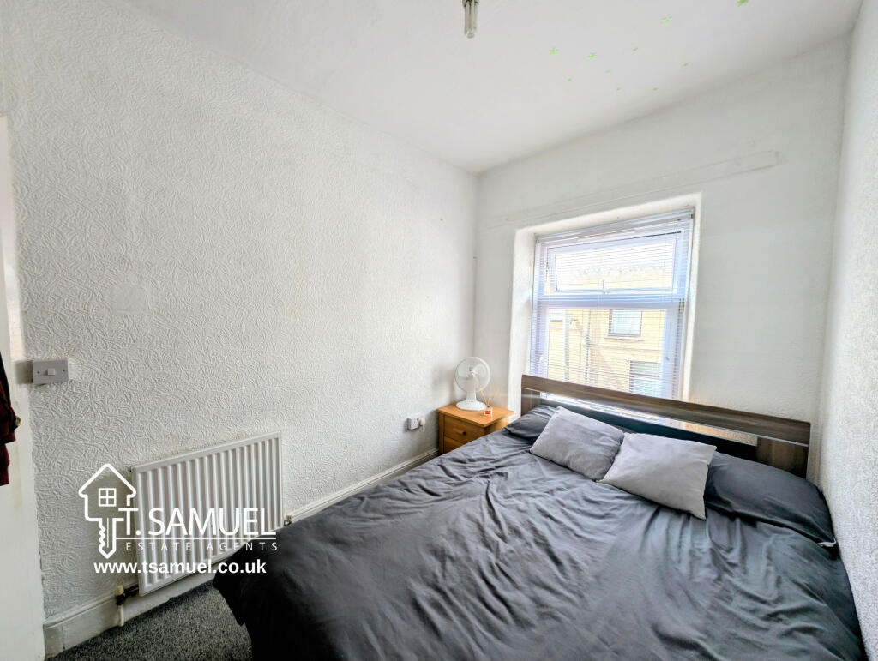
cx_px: 439
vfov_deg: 94.6
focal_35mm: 12
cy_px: 330
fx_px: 305
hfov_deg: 110.5
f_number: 1.95
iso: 39
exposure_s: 1/151
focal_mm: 2.23
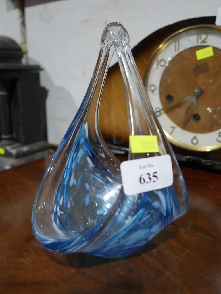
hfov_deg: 39.7
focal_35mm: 36
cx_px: 110
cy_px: 147
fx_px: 306
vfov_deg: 51.3
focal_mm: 18
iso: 400
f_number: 4
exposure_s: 1/60
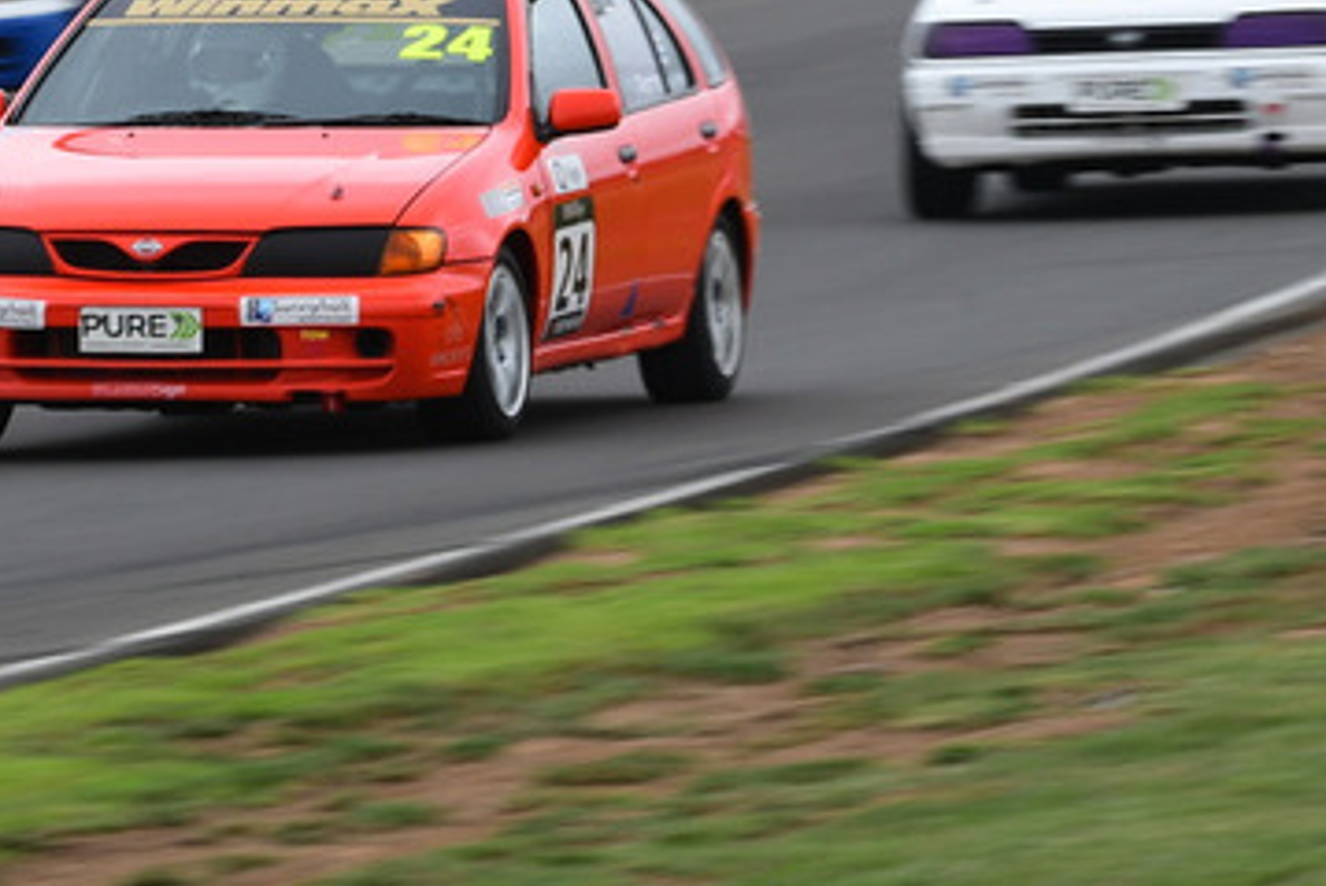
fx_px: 27193
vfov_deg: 1.9
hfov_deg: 2.8
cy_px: -67
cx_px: 826
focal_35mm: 738
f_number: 14
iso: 160
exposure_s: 1/60
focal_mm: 220
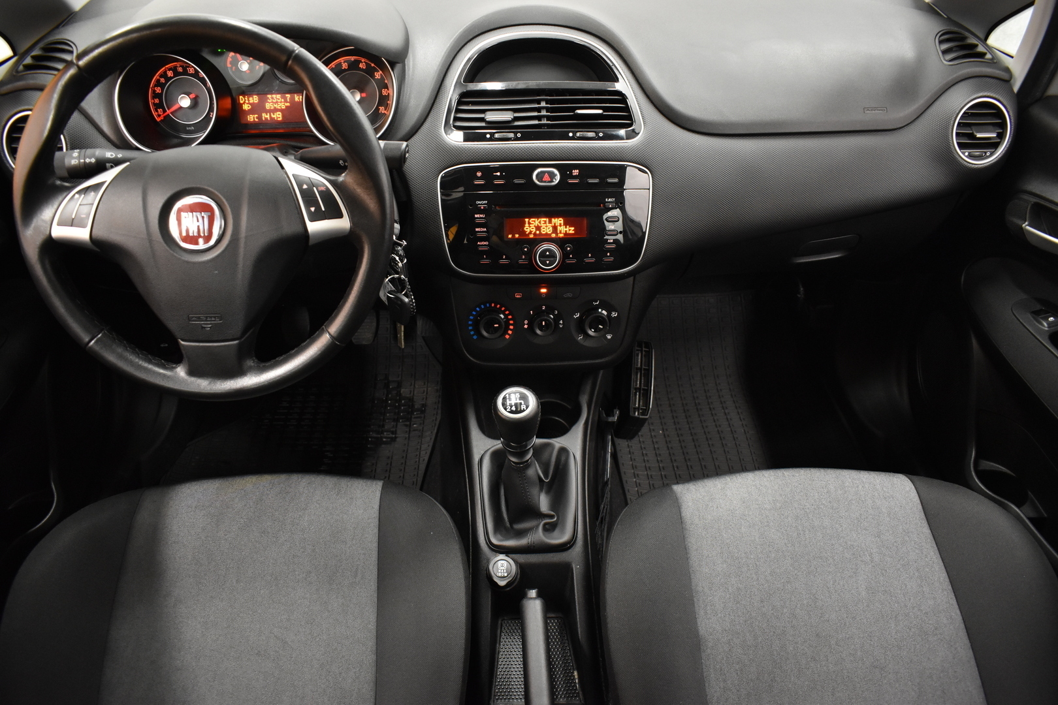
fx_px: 793
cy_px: 352
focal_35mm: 27
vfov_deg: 47.9
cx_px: 529
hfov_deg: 67.4
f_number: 3.5
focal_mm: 18
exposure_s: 1/30
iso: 1800
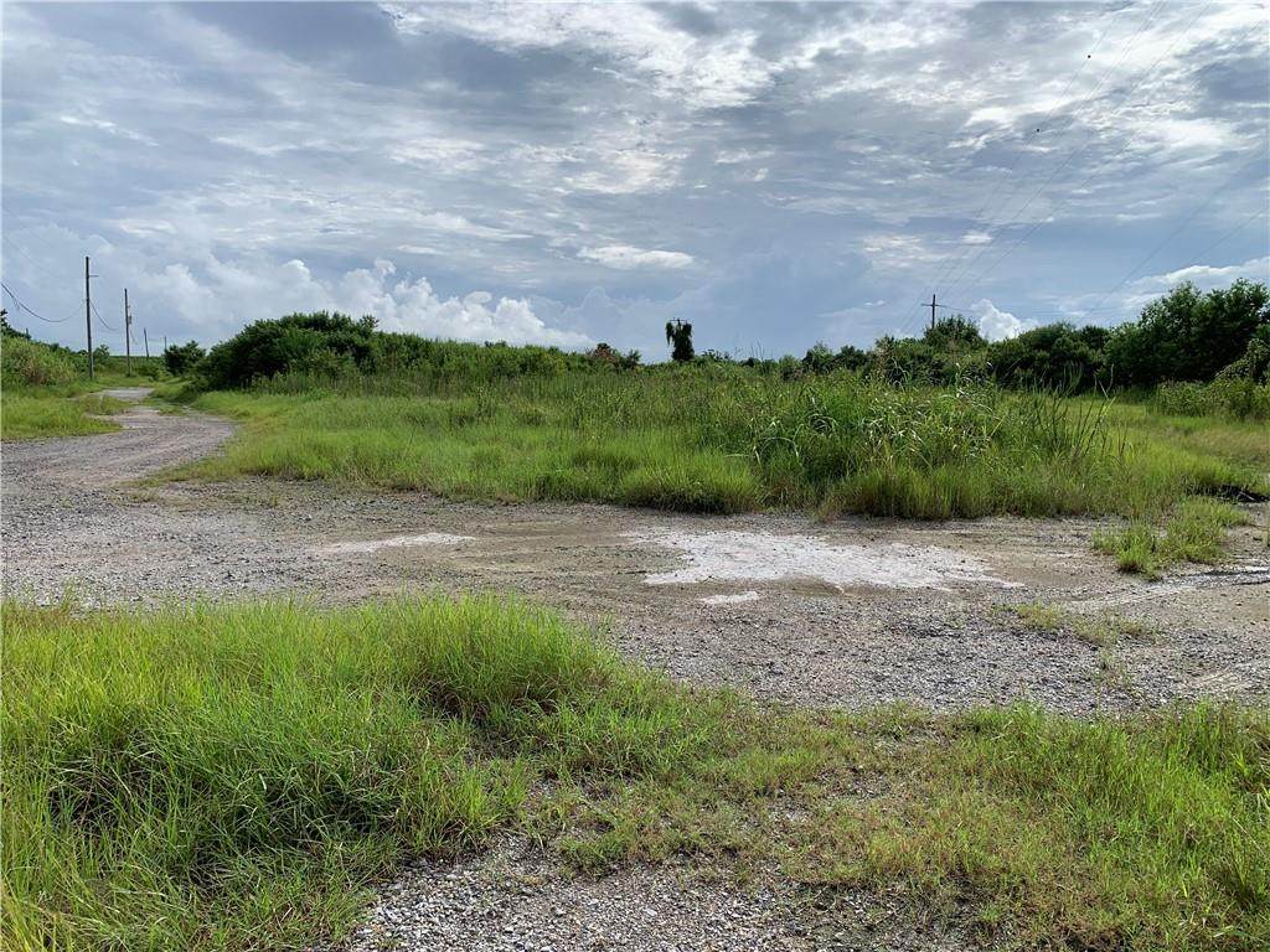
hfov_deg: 67.3
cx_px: 635
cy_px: 476
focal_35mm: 26
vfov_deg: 53.1
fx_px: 954
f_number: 1.8
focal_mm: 4.25
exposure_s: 1/4274
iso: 25
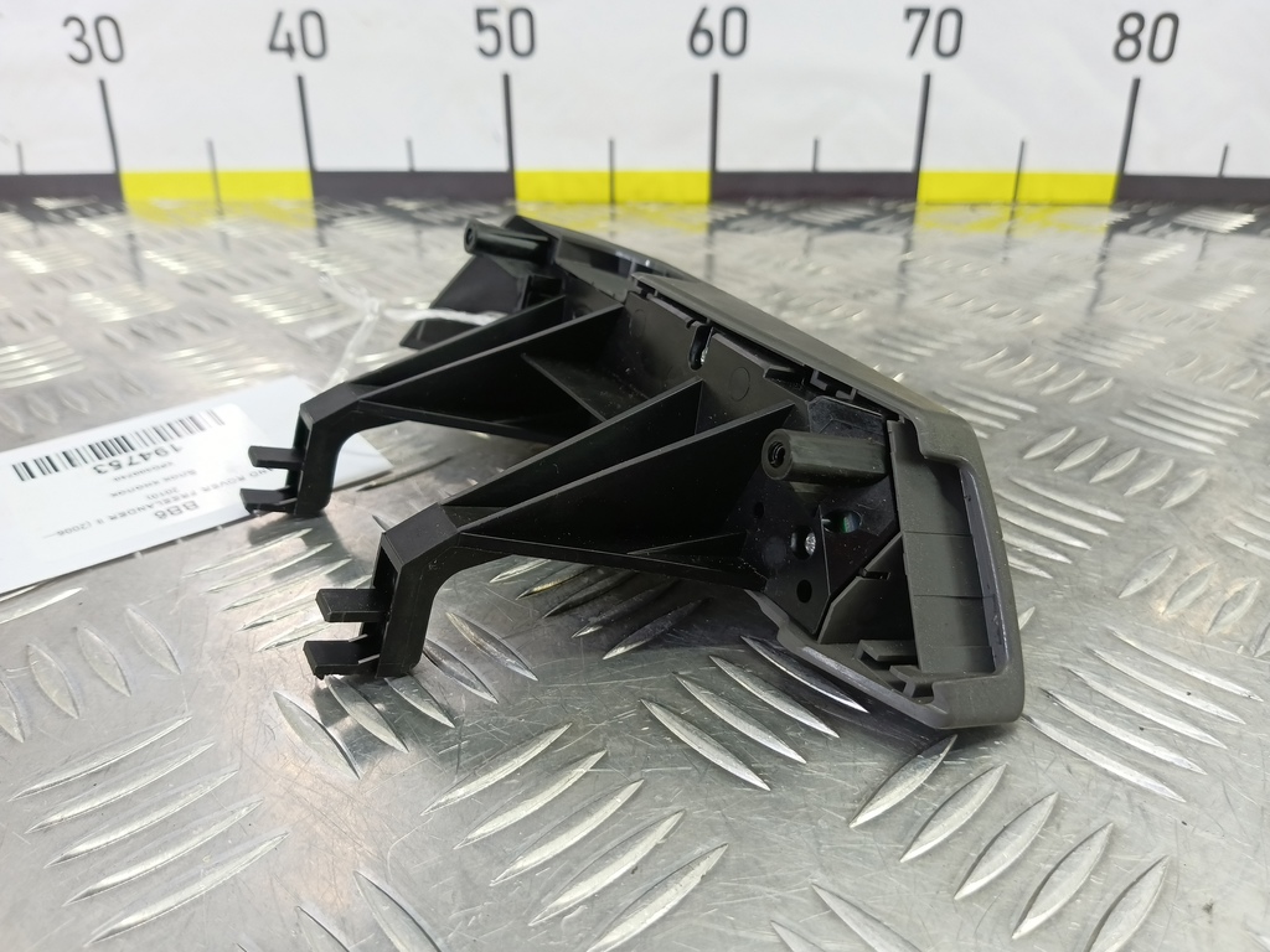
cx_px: 635
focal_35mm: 23
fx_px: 844
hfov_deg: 73.9
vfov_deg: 58.9
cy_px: 476
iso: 175
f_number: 1.6
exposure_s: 1/50
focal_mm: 4.11
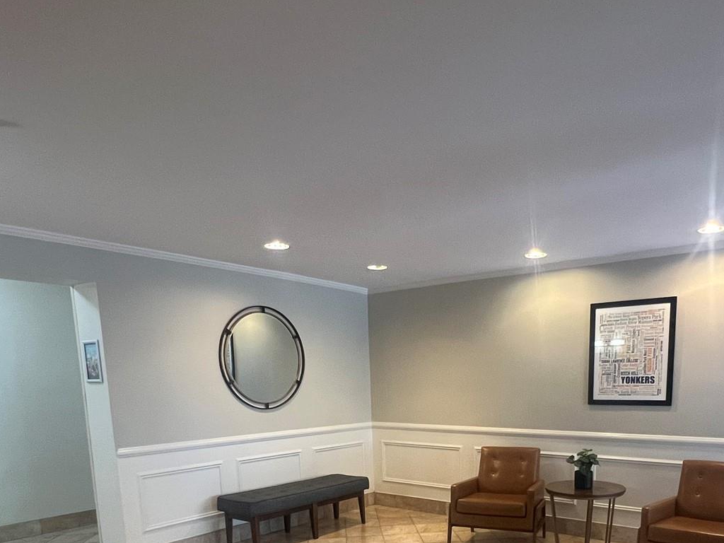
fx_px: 544
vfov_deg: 48.4
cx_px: 436
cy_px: 472
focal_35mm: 26
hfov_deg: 66.6
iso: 320
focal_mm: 1.57
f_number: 1.8
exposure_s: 1/60
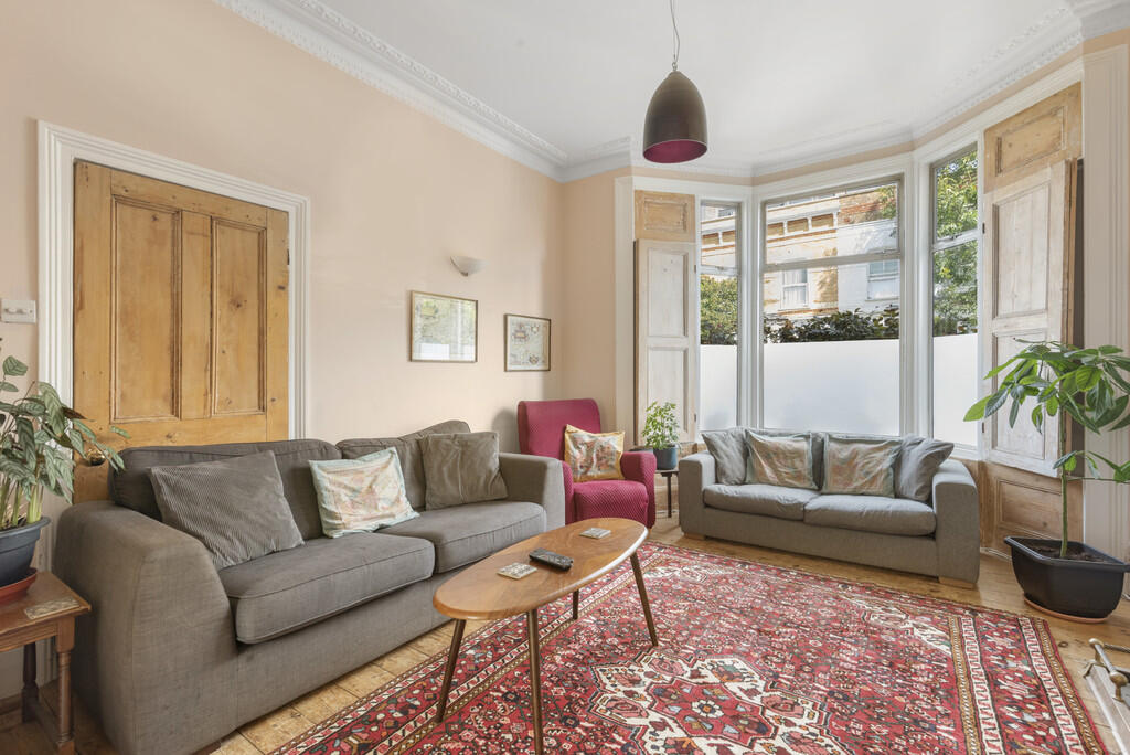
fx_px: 471
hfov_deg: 100.4
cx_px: 565
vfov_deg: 77.4
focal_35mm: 15
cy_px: 378
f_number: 6.3
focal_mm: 15
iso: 500
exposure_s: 1/10
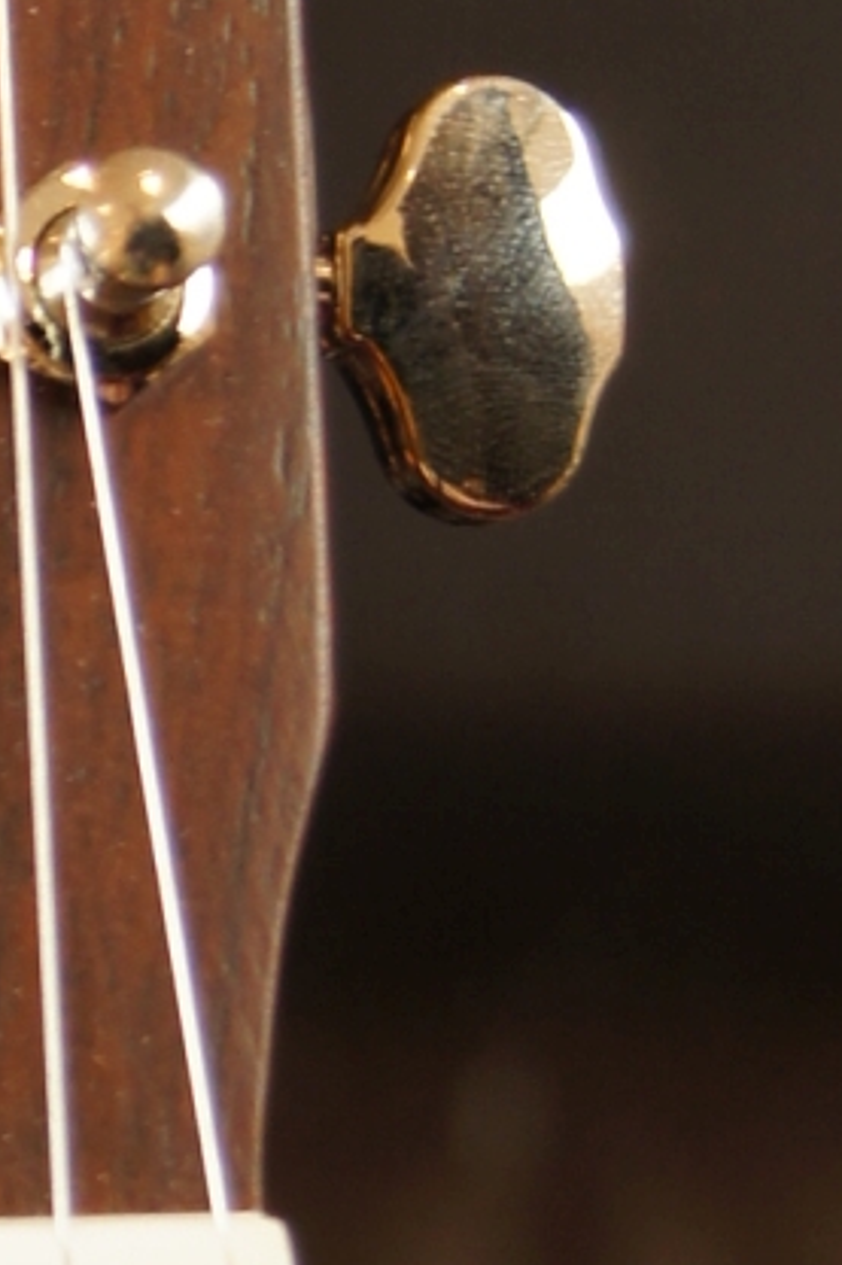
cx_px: -407
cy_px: 733
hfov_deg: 4.5
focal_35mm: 303
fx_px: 10634
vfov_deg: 6.8
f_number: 5
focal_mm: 35
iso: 100
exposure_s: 1/5
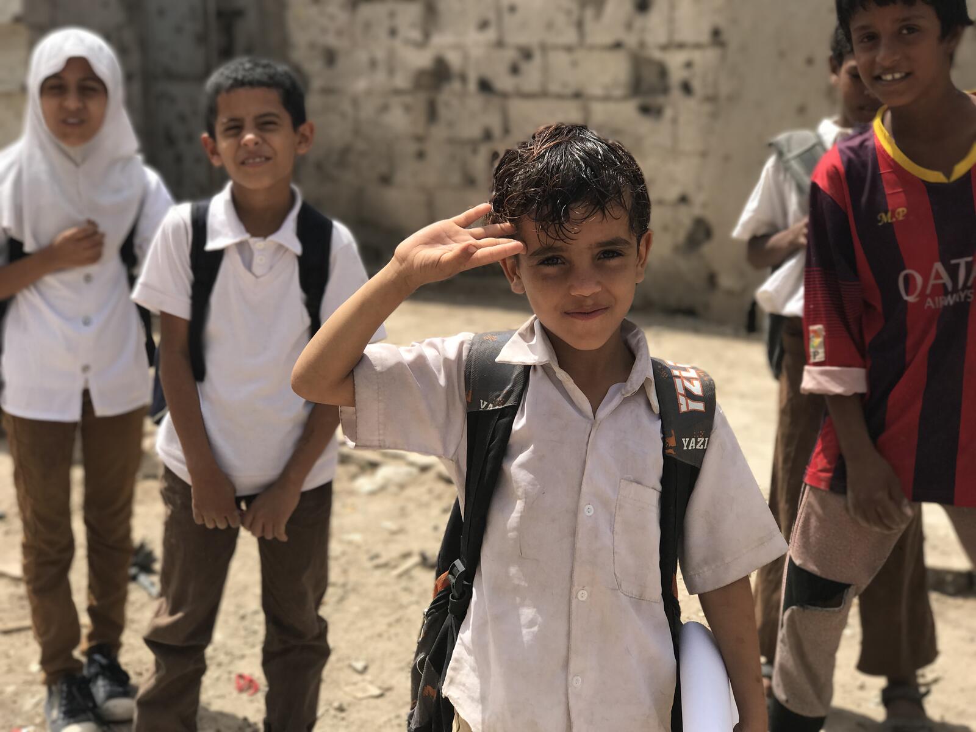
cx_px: 488
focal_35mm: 57
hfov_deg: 33.8
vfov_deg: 25.7
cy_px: 366
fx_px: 1607
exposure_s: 1/651
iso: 20
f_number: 2.8
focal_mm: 6.6
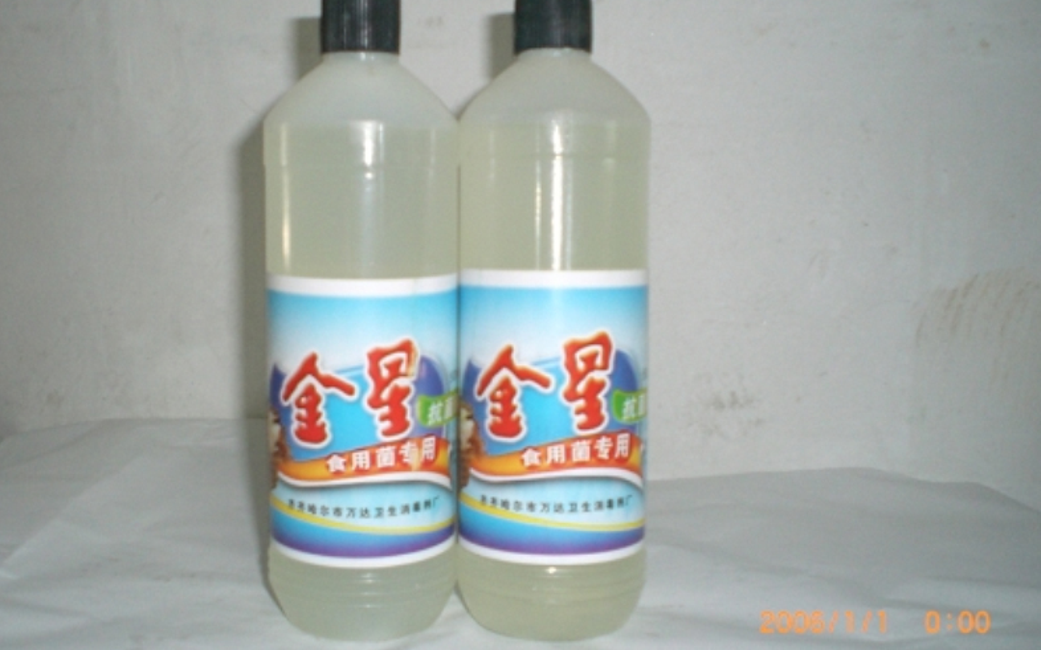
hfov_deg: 48.2
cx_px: 524
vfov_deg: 31.2
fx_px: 1163
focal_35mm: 41
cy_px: 306
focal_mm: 6.3
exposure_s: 1/30
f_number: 3.1
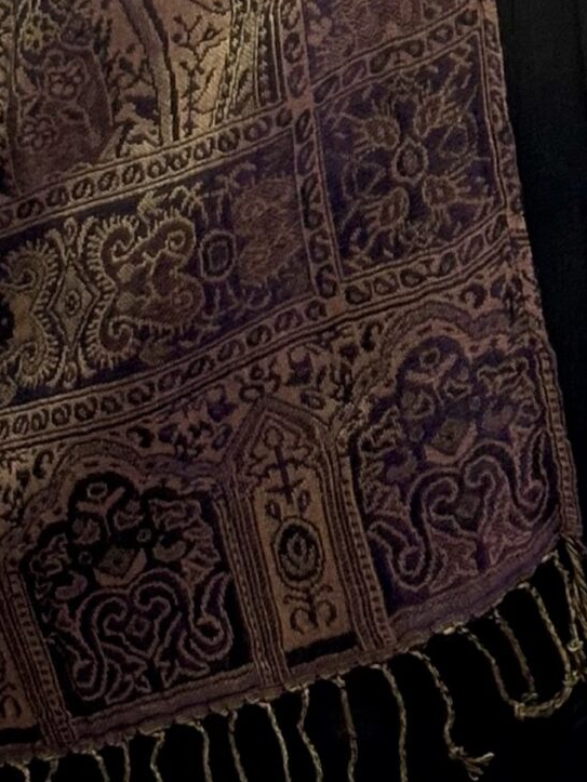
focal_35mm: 184
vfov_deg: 10.4
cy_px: -401
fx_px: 4157
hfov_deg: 8.1
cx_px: 326
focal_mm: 5.96
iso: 160
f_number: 1.6
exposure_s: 1/33
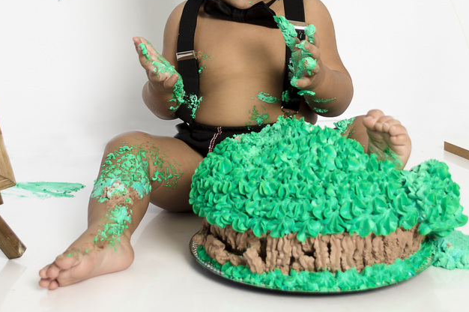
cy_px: 36
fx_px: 898
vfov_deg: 19.4
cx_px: 214
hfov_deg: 29.3
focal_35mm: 69
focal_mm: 24
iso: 100
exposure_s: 1/80
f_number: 4
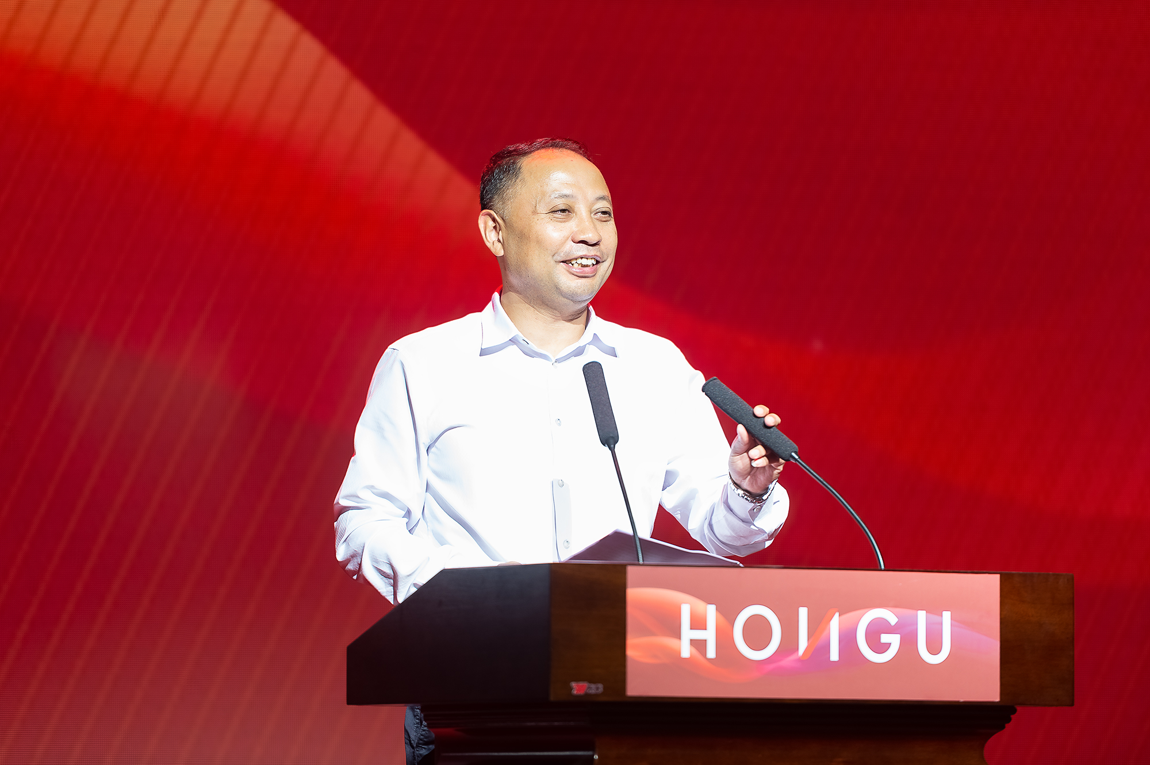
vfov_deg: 6.9
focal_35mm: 200
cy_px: 382
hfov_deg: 10.3
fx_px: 6385
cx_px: 575
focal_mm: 200
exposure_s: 1/60
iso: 100
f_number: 2.8
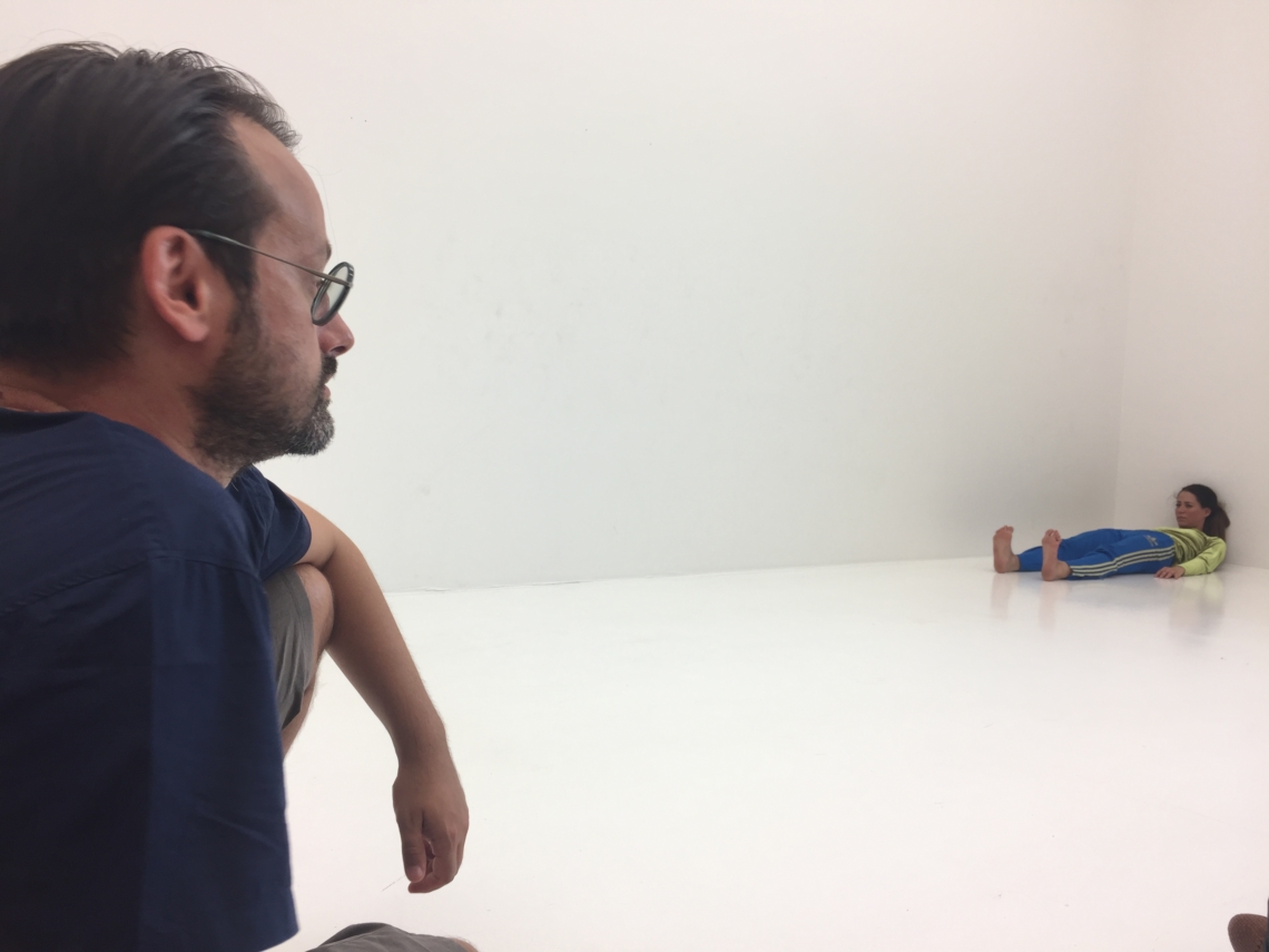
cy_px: 476
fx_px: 1063
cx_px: 634
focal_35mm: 29
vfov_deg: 48.2
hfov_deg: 61.7
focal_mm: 4.15
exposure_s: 1/50
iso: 32
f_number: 2.2
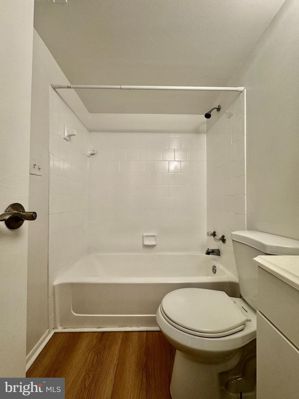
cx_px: 150
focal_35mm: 14
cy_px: 200
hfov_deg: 85.7
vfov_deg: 102.1
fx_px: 161
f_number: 2.2
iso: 80
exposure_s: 1/120
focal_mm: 2.22
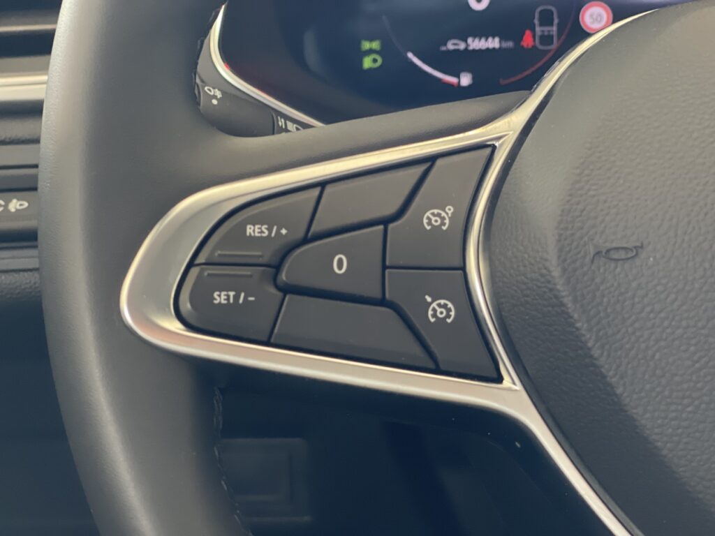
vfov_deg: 22.9
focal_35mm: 64
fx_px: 1322
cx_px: 358
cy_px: 268
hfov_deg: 30.3
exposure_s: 1/29
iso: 400
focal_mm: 7.5
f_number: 2.2
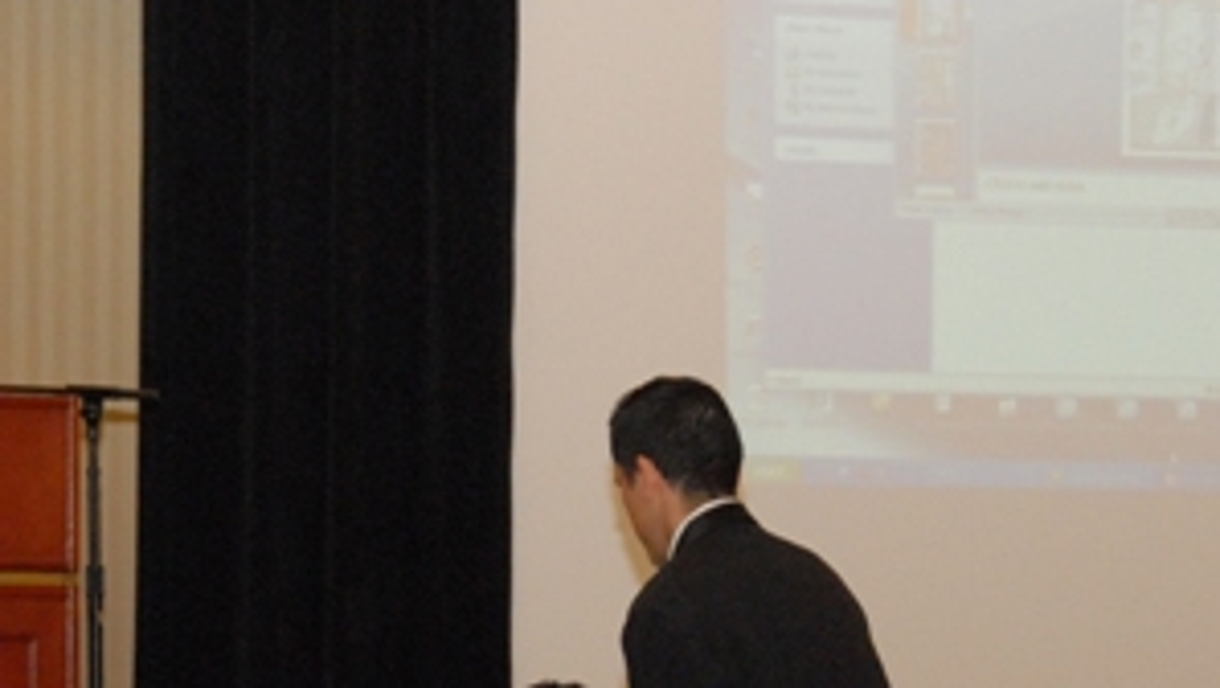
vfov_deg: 5.4
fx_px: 7218
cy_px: 799
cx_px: 540
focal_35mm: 223
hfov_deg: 9.7
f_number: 8
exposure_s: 1/60
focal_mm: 70
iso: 1250
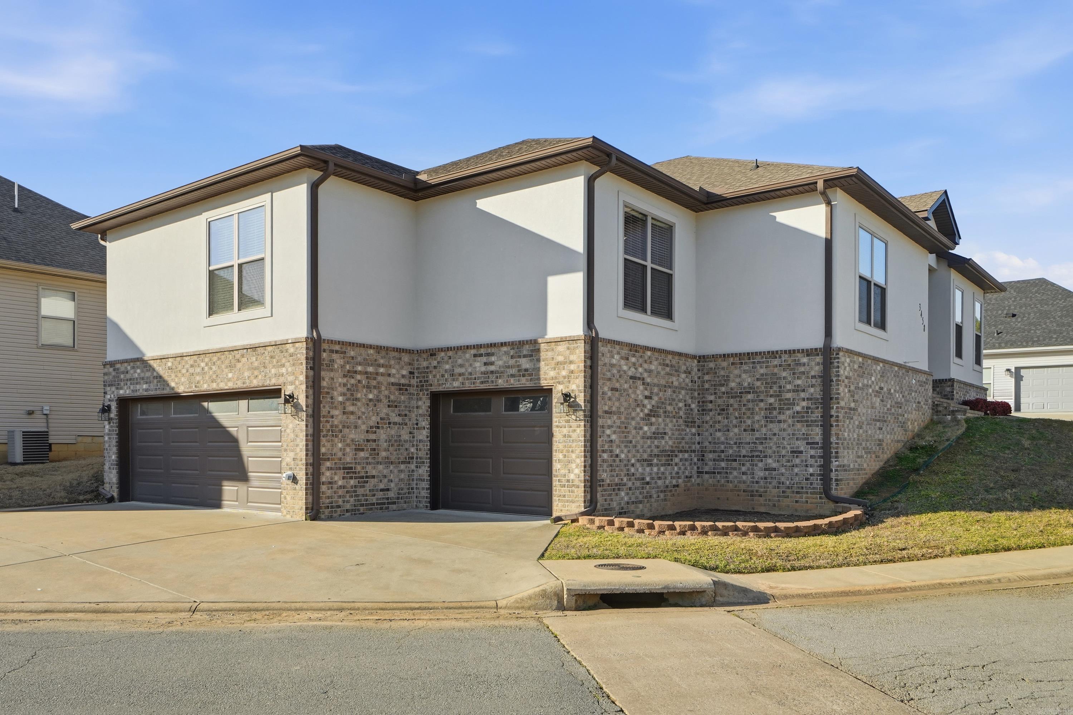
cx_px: 536
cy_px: 358
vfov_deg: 47.9
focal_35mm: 27
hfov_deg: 67.4
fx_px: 805
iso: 250
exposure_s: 1/1250
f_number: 9
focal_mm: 18
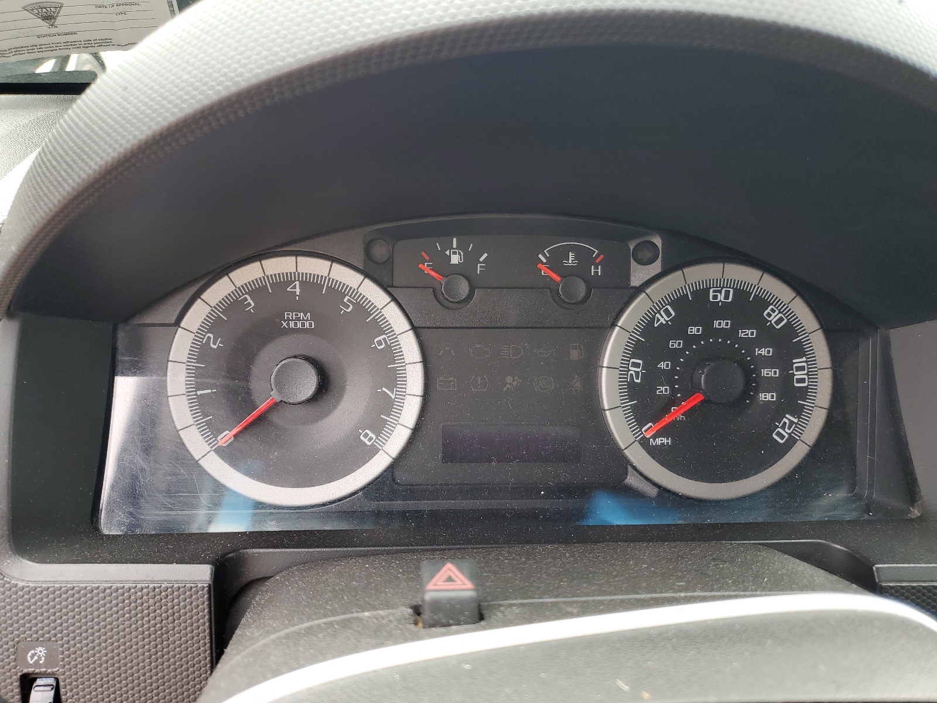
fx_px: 704
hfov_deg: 67.3
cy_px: 352
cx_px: 468
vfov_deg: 53.1
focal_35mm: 26
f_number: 1.5
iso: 50
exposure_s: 1/196
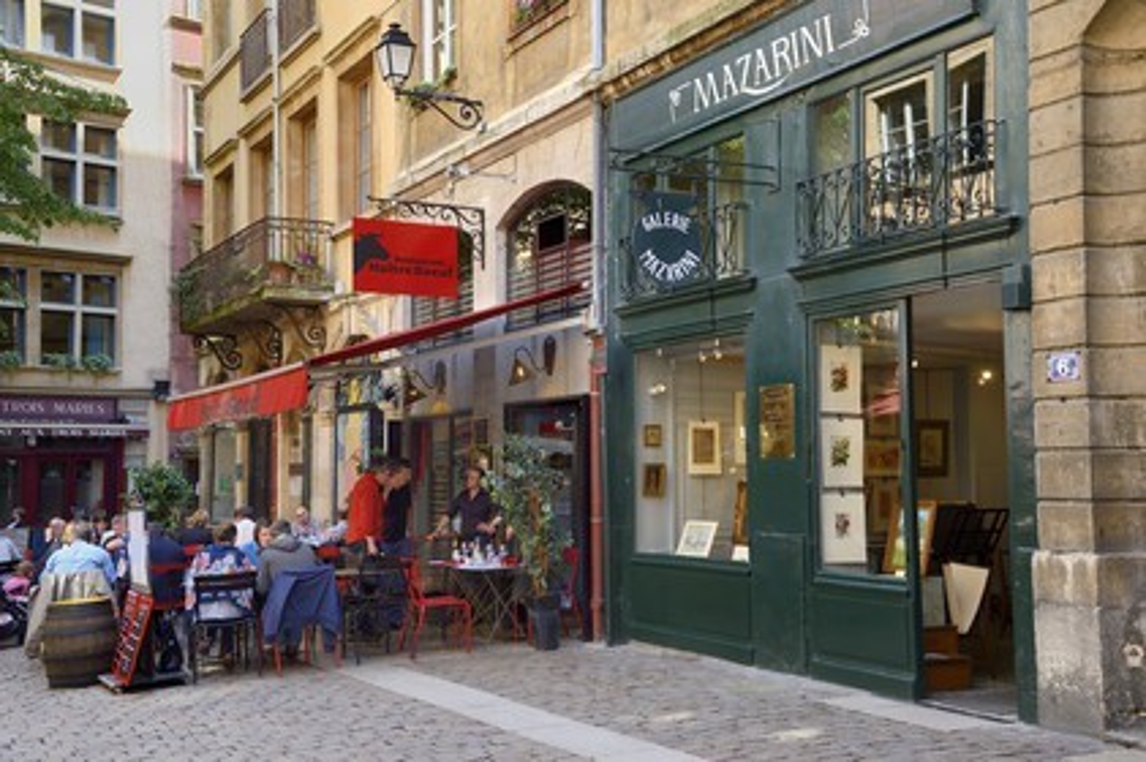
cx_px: 573
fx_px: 1336
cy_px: 381
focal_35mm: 42
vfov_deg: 31.8
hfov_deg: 46.4
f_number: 4.5
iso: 200
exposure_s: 1/200
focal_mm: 42
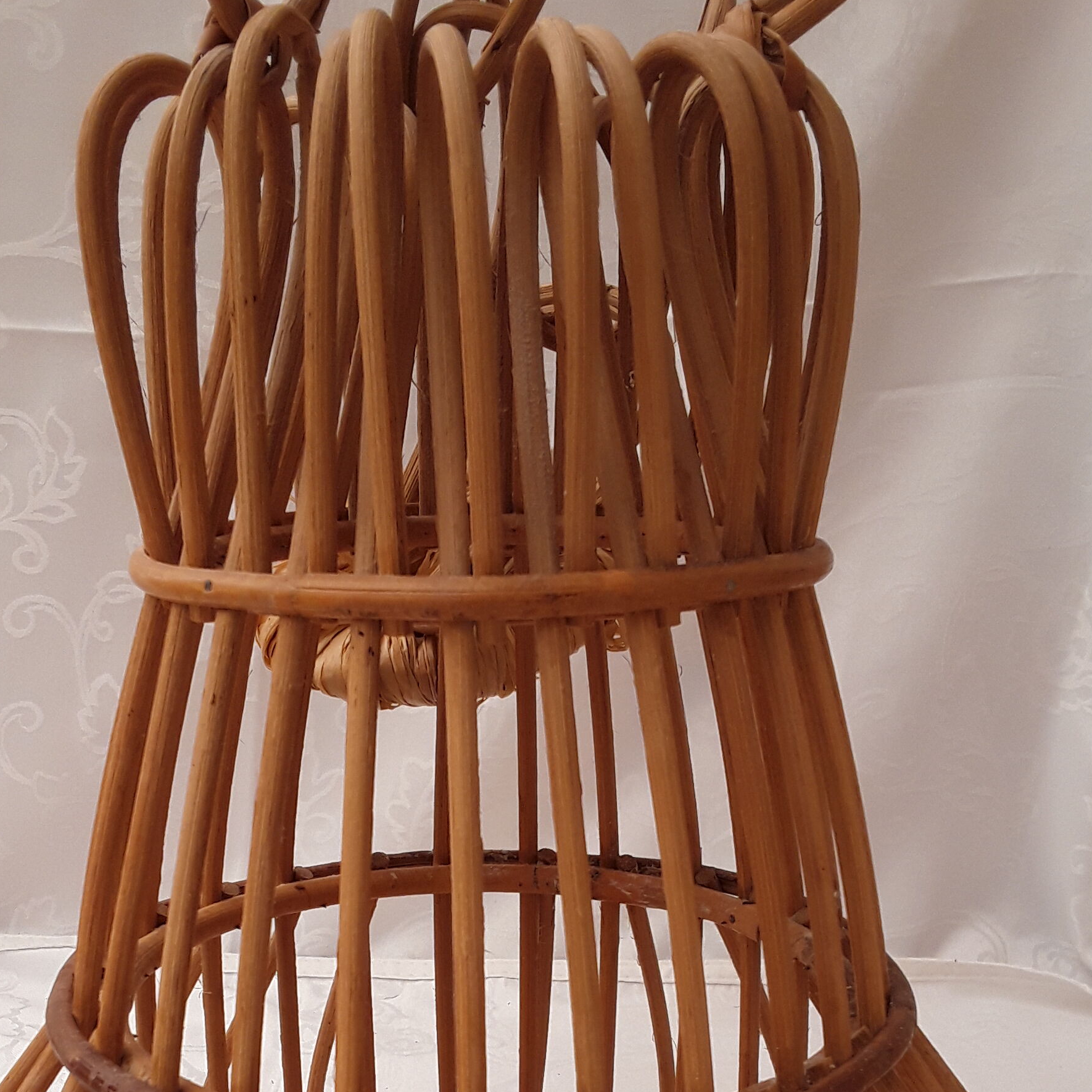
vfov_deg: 36.2
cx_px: 472
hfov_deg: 38.3
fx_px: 1570
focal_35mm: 44
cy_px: 965
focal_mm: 2.91
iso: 40
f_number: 1.9
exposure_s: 1/176
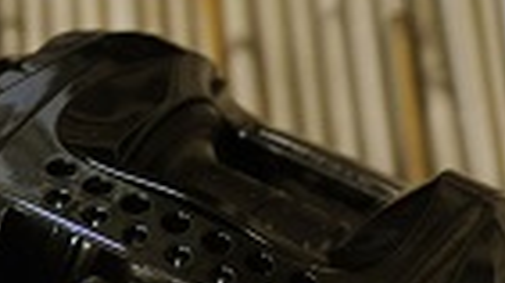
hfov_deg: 7.9
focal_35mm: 272
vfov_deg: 4.4
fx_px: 3639
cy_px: 18
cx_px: -125
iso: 800
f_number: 5
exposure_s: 1/50
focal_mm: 38
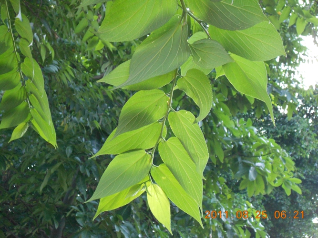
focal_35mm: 66
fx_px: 606
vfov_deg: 22.2
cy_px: 119
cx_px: 159
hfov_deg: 29.4
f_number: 5.3
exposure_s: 1/30
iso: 400
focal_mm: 11.6
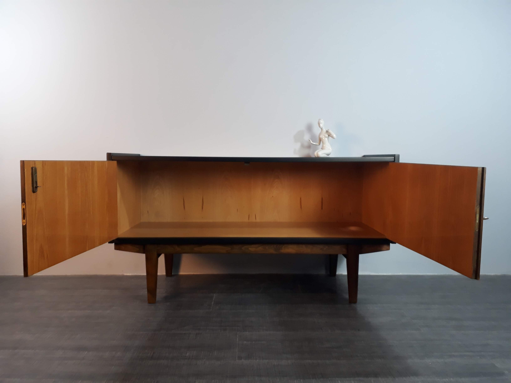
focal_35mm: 27
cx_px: 256
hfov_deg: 65.3
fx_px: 399
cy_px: 192
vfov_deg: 51.4
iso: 125
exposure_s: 1/33
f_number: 1.9
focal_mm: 3.6
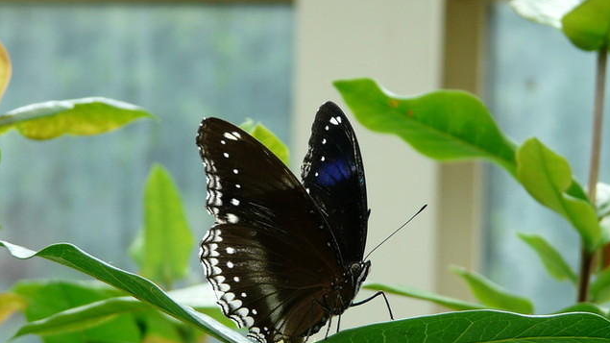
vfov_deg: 7.7
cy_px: 221
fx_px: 2539
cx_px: 305
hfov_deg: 13.7
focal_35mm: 157
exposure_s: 1/100
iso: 100
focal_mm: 18.3
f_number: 3.6
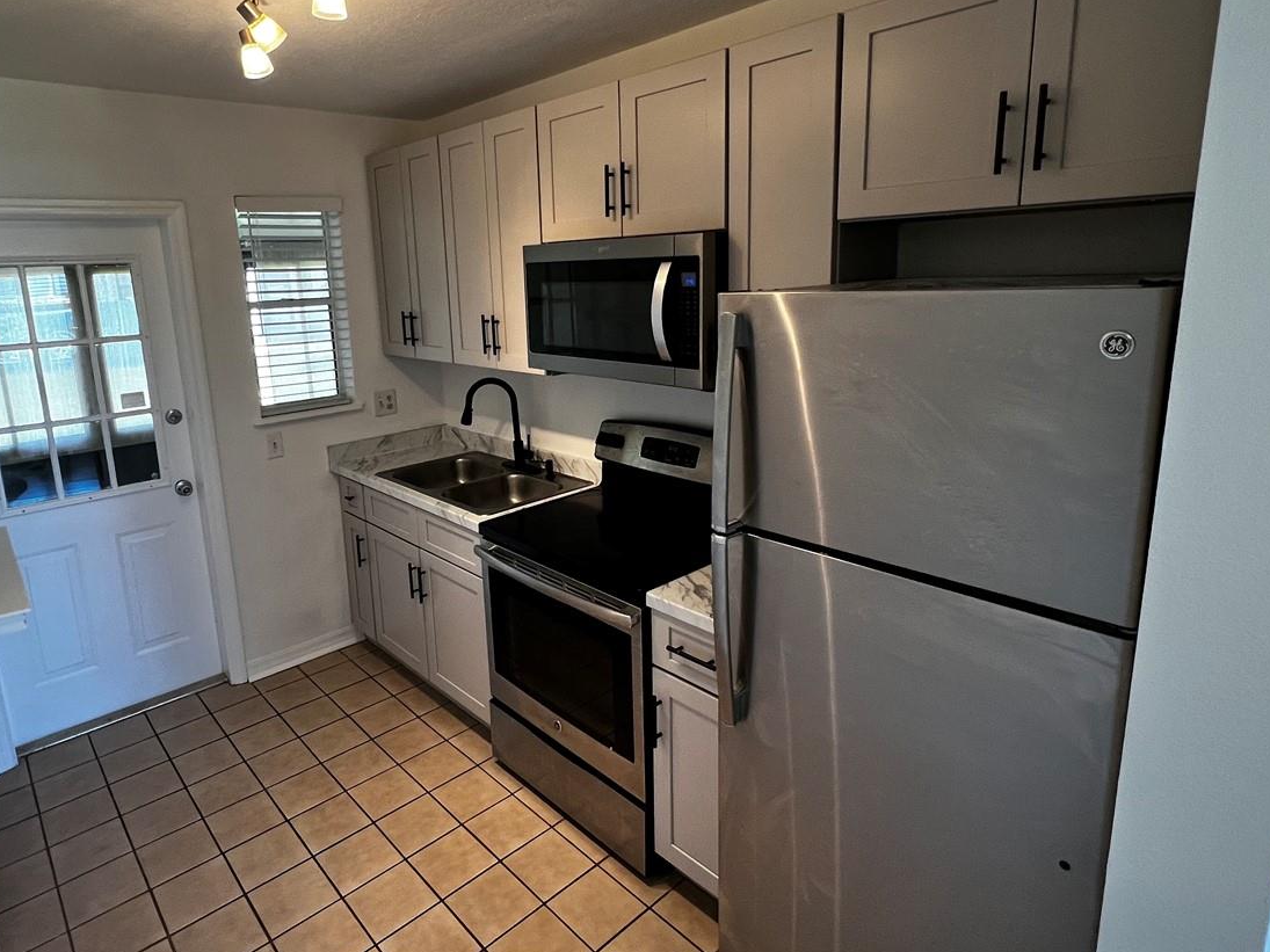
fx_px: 697
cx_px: 543
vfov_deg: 68.4
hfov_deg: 84.1
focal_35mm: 19
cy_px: 413
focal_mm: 1.57
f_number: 1.8
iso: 200
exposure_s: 1/60
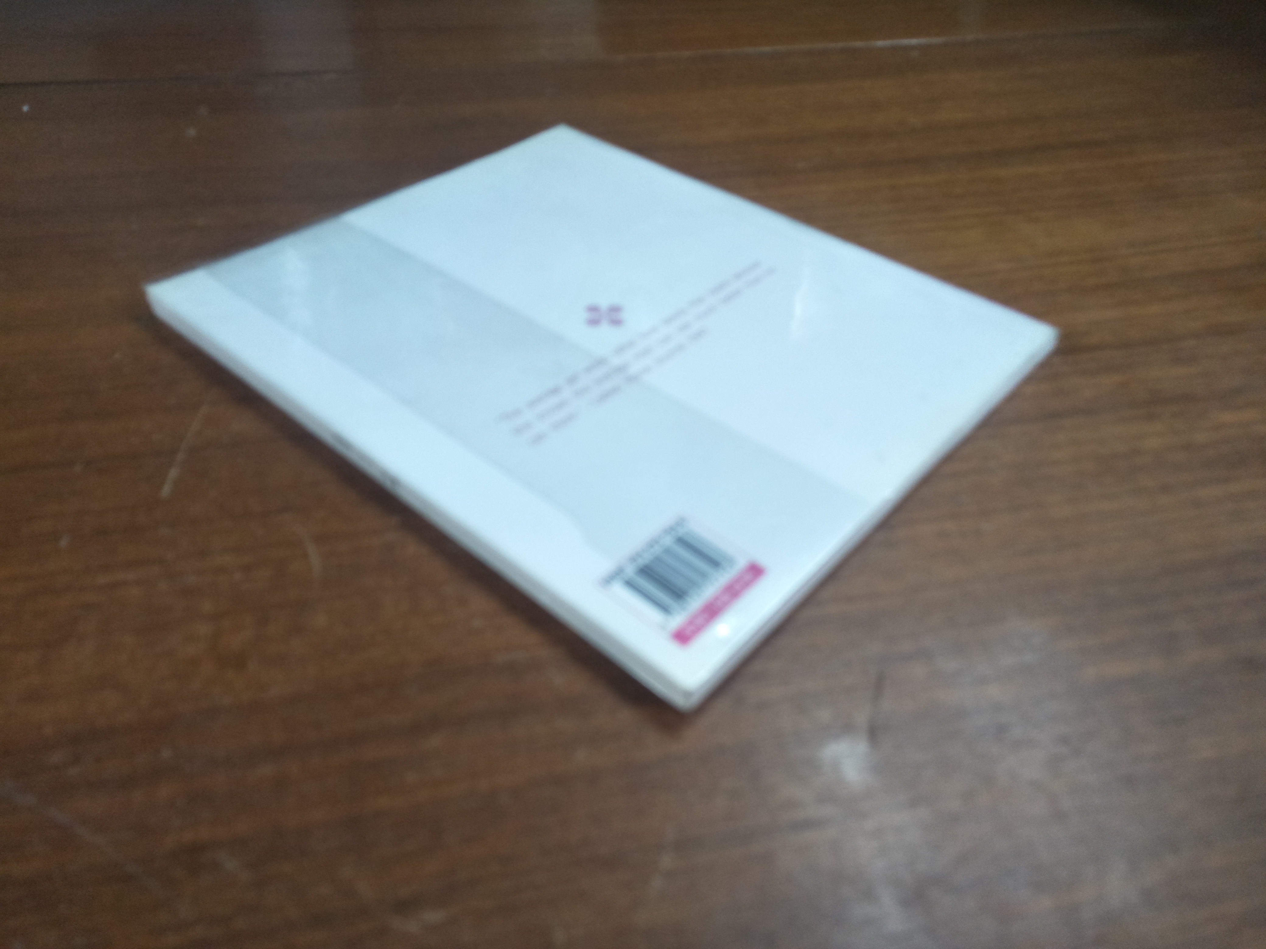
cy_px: 474
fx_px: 731
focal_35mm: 20
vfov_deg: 66.0
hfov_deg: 81.7
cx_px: 633
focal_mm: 3.46
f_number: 2.2
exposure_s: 1/33
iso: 185
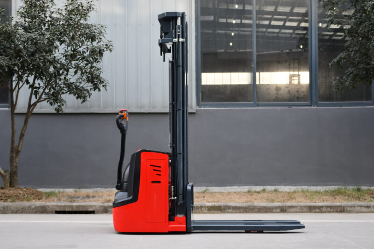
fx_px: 654
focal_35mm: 63
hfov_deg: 31.9
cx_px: 187
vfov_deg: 21.6
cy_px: 124
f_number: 5.6
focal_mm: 42
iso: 400
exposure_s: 1/250
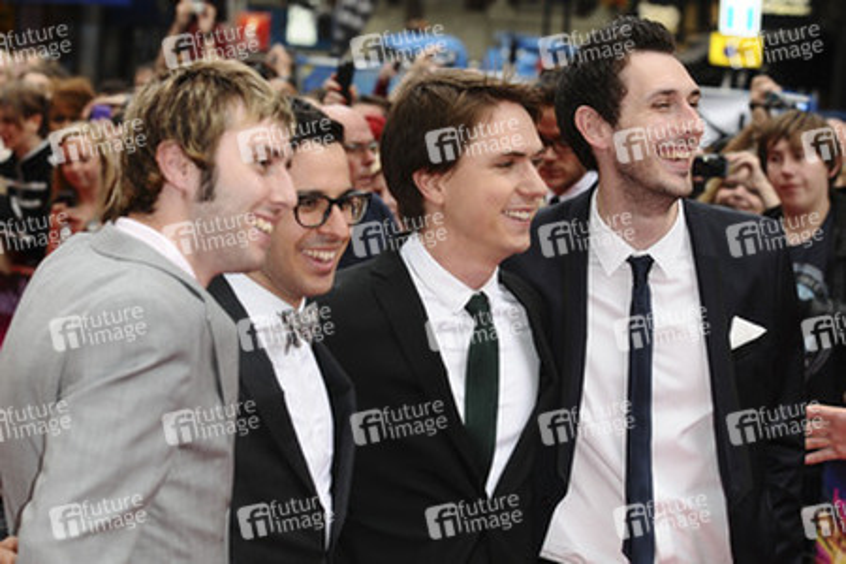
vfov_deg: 11.4
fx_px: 2820
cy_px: 282
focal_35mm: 120
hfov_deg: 17.1
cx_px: 423
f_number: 5
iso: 640
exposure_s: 1/200
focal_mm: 80
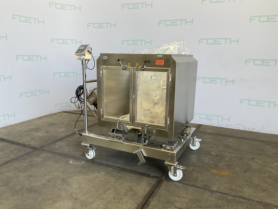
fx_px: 233
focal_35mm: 29
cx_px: 139
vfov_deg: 48.2
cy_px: 104
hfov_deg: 61.7
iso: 25
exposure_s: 1/100
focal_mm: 3
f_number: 1.8
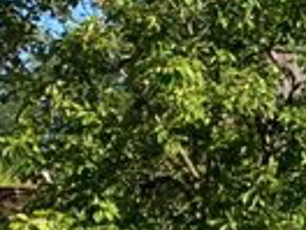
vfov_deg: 11.7
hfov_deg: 13.0
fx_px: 1123
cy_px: 130
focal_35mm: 127
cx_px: 649
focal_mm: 3.99
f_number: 1.8
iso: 32
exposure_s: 1/906
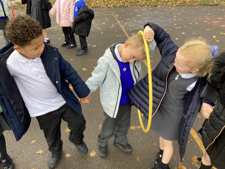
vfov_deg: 45.4
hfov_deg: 58.4
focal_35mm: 31
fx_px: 201
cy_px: 84
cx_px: 112
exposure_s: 1/100
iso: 25
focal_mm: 3.3
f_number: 2.4
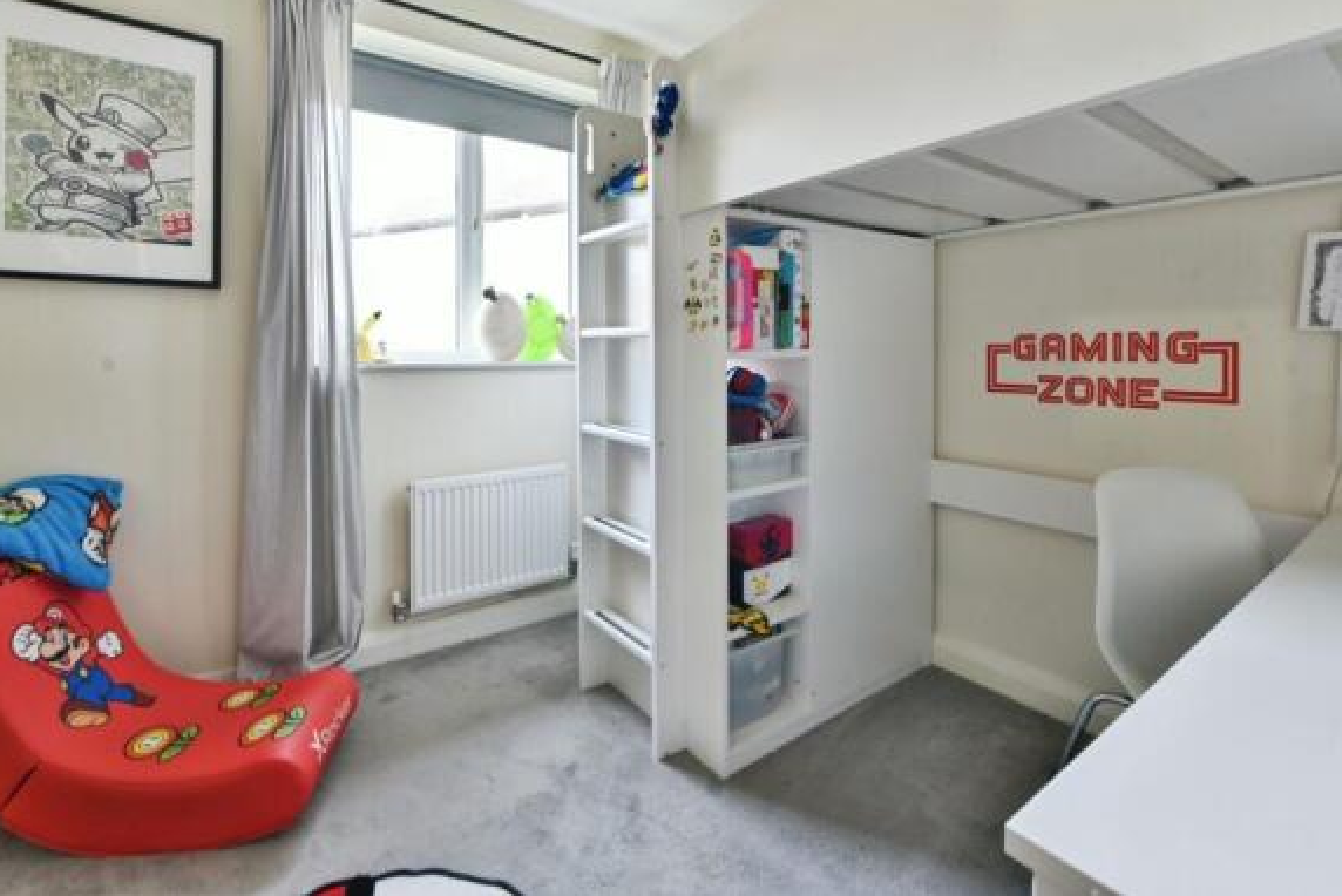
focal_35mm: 16
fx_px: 597
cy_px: 386
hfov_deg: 96.4
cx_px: 610
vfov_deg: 73.4
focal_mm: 14
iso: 560
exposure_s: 1/15
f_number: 9
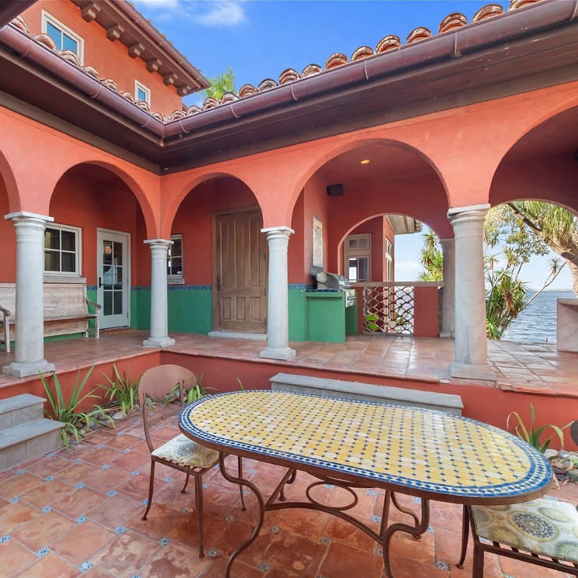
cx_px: 237
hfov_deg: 83.1
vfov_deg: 83.9
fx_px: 321
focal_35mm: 17
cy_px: 297
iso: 200
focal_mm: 7
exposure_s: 1/13
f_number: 7.1
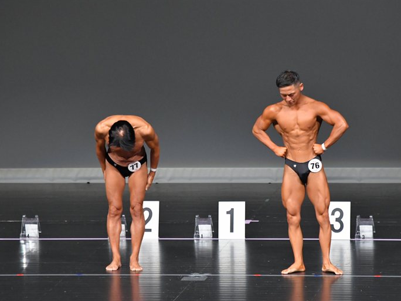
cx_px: 213
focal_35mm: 343
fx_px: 3973
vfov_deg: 4.3
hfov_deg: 5.8
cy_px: 150
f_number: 5.6
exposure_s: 1/400
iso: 5000
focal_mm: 210
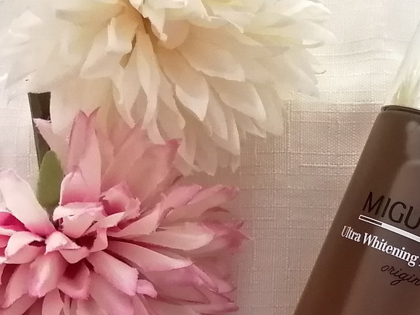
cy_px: 255
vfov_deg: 19.2
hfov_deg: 24.5
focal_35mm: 76
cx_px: 421
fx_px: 922
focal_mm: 3.62
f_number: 1.8
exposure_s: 1/33.3
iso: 320
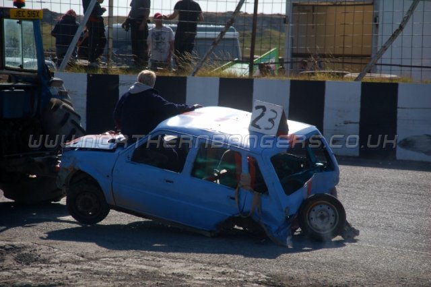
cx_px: 216
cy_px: 144
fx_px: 2082
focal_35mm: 174
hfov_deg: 11.8
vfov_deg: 7.9
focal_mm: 116
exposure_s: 1/1000
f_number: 6
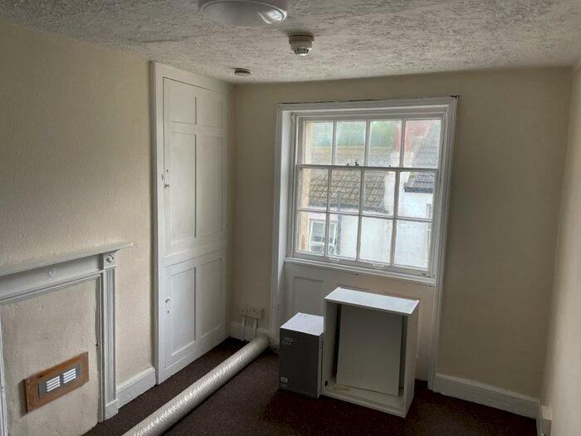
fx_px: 436
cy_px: 218
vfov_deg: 53.1
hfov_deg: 67.3
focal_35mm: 26
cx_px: 290
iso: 100
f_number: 1.6
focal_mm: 4.2
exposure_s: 1/121
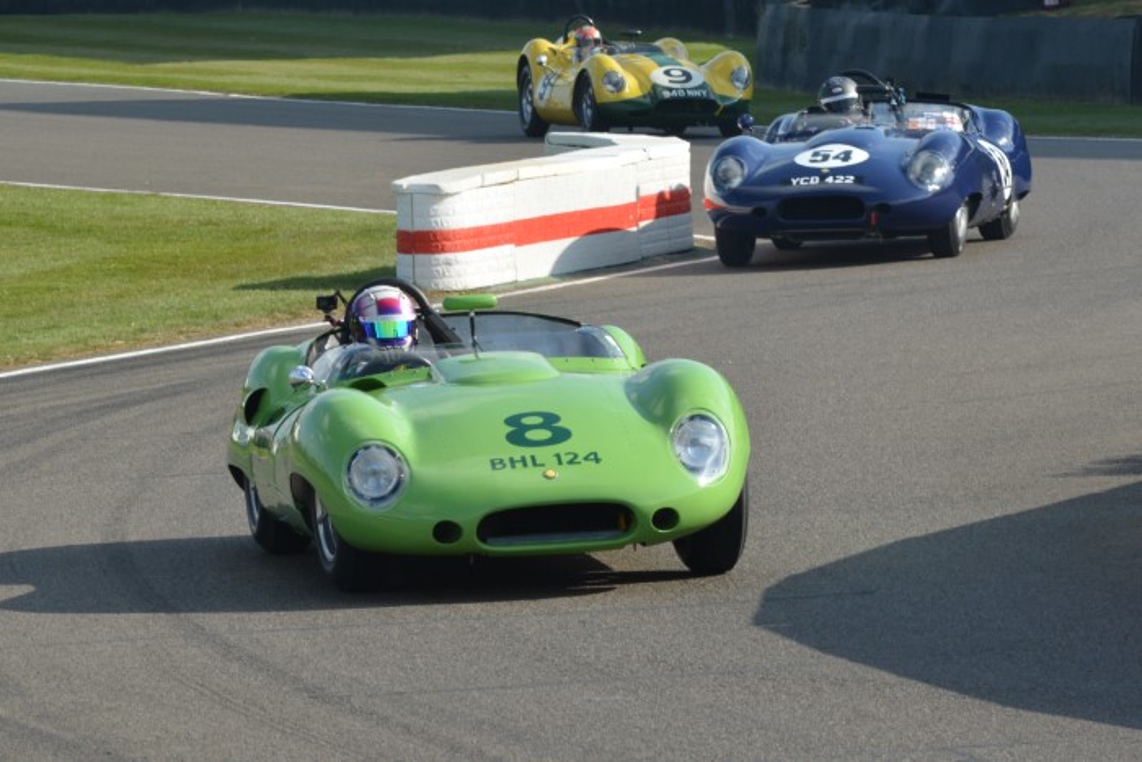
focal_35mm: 248
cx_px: 571
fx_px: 7852
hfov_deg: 8.3
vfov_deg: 5.6
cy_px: 381
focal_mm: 165
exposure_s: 1/500
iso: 400
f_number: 11
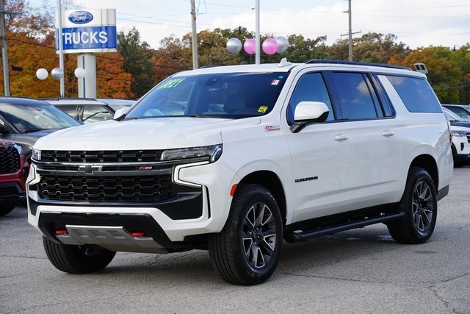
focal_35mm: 80
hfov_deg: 25.4
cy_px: 157
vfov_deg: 17.1
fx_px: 1045
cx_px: 235
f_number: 8
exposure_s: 1/100
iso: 100
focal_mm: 80
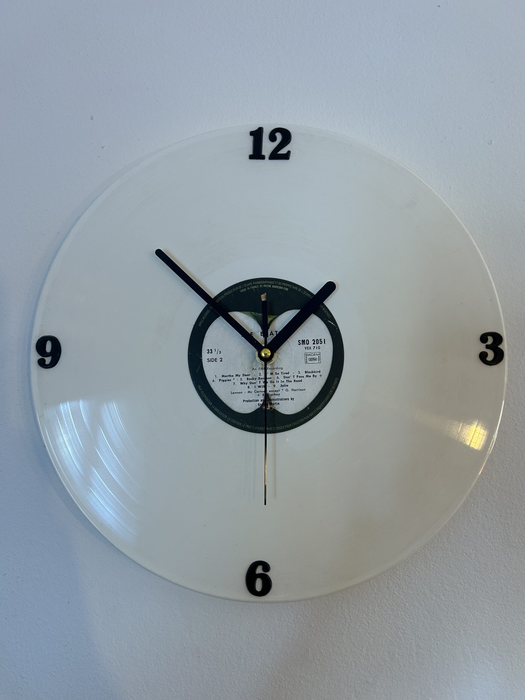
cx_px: 262
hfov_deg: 53.1
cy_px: 350
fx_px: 526
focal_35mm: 26
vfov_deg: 67.3
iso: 80
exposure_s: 1/50
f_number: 1.5
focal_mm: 5.7
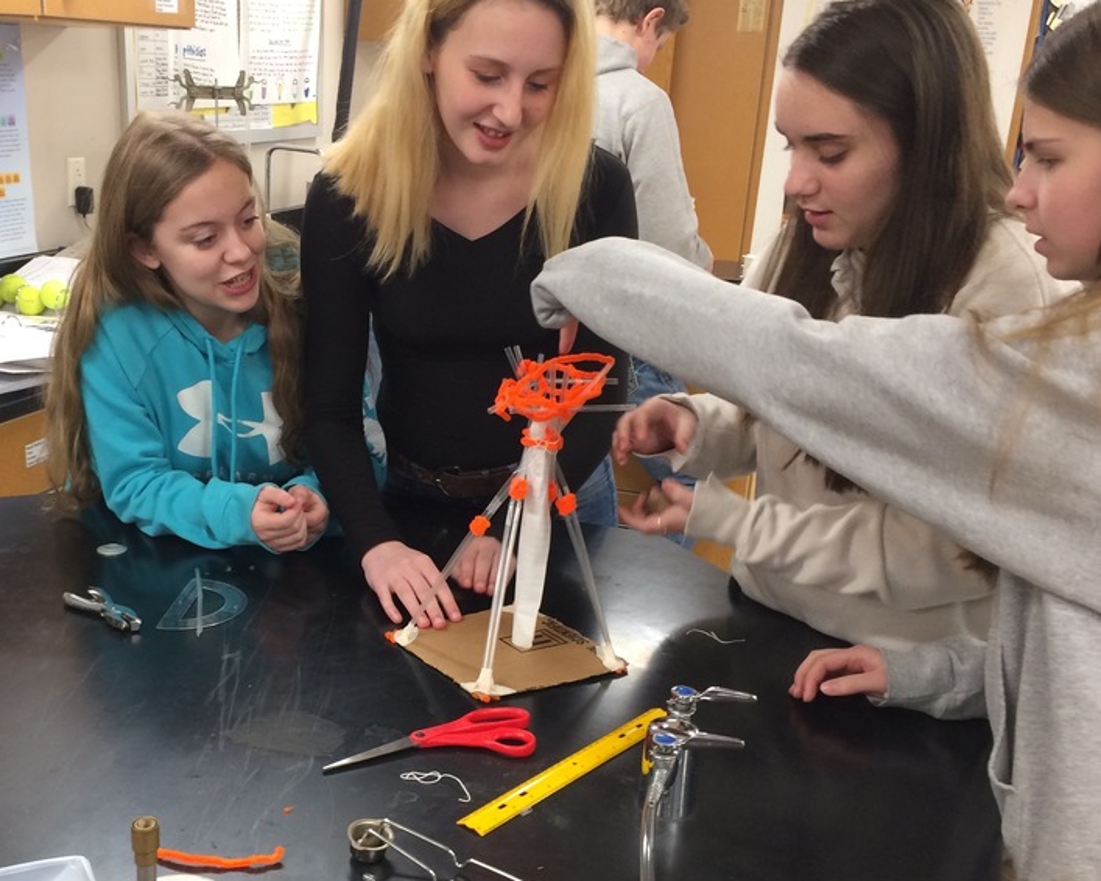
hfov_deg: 44.3
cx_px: 388
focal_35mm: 41
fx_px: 1336
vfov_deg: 36.2
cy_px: 577
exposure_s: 1/30
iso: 100
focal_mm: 4.15
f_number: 2.2
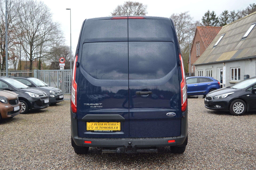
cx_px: 128
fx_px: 277
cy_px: 85
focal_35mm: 39
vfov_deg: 34.2
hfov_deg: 49.6
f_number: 5.6
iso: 100
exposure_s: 1/125
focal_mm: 26
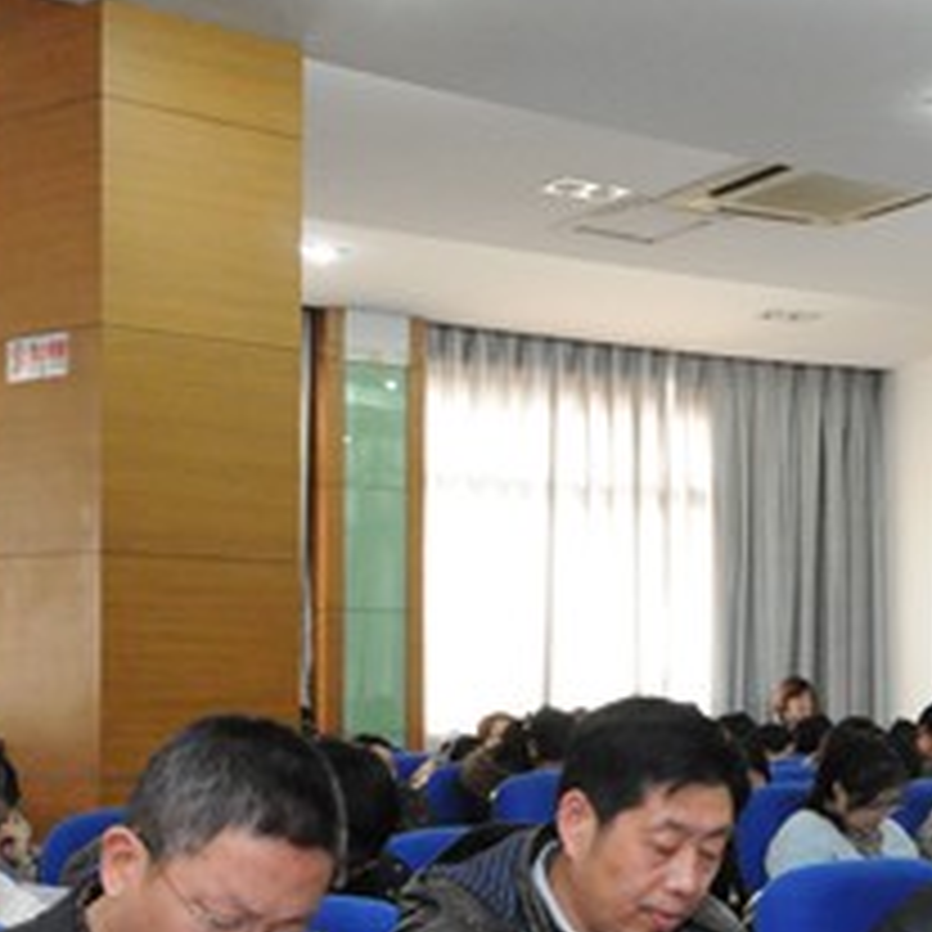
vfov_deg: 21.2
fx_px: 2467
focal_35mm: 81
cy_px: 709
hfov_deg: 21.0
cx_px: 810
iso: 3200
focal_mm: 24
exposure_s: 1/80
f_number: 8
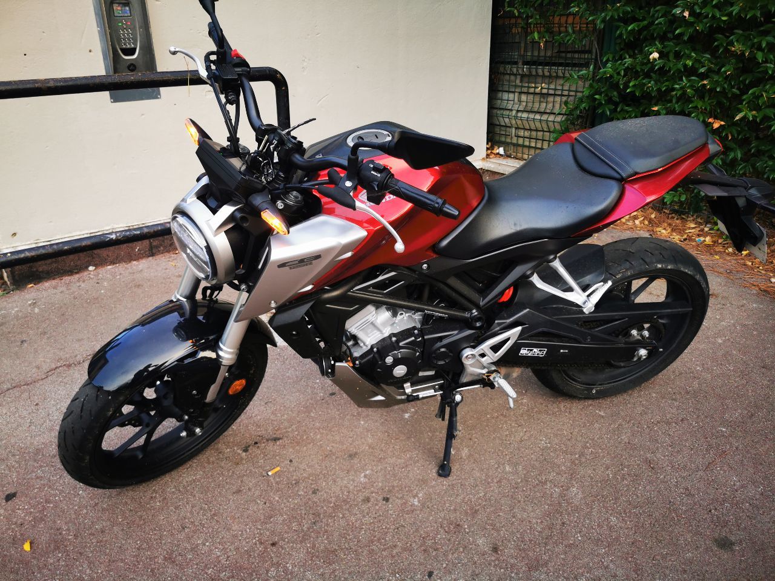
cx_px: 388
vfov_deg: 51.4
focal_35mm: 27
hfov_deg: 65.3
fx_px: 604
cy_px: 290
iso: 64
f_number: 1.6
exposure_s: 1/100
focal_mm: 5.56
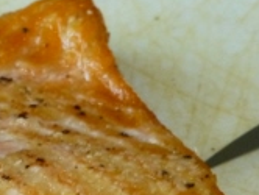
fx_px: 1514
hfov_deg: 9.6
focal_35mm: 202
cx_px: -64
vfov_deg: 7.3
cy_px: 223
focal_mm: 12.5
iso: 400
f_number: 5
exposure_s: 1/60
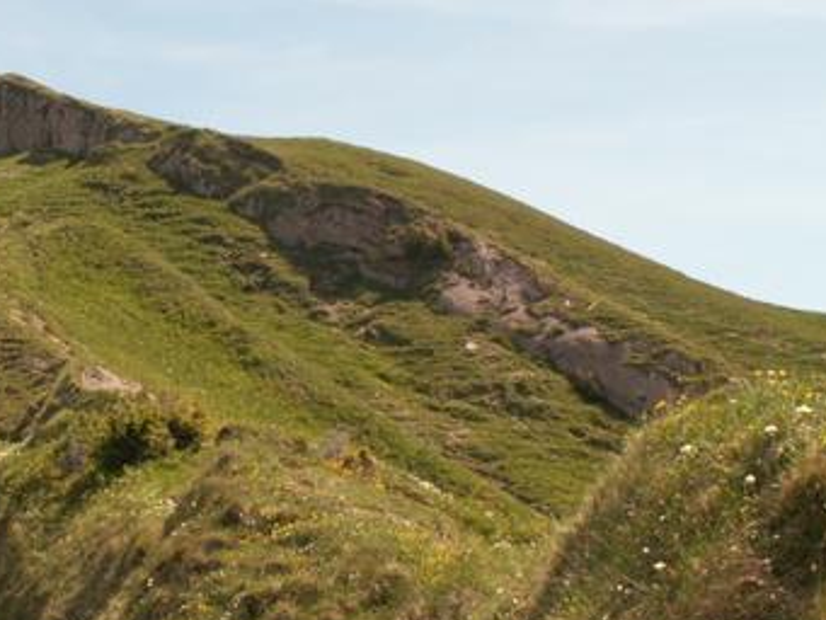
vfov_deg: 16.4
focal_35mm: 90
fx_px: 2148
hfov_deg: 21.5
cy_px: 303
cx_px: 162
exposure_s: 1/160
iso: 50
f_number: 6.3
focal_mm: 8.01
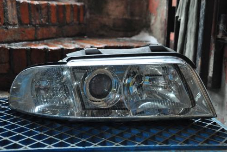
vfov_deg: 25.3
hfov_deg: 37.2
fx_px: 337
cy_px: 75
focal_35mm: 54
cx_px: 114
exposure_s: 1/15
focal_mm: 35
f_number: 4.5
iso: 1600
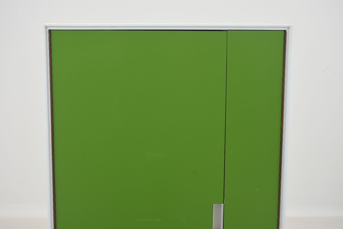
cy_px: 114
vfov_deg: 21.6
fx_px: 601
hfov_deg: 31.9
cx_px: 172
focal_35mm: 63
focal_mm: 42
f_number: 9
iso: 200
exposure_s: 1/160
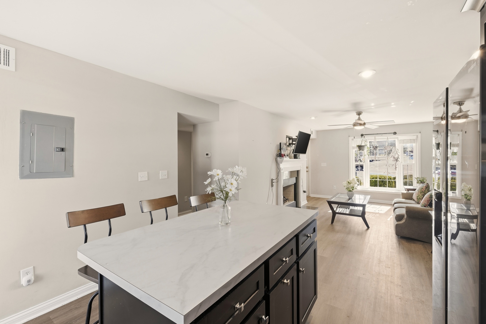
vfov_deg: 77.3
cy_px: 162
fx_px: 202
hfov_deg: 100.4
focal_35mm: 15
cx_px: 243
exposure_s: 1/120
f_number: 9
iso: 400
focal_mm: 10
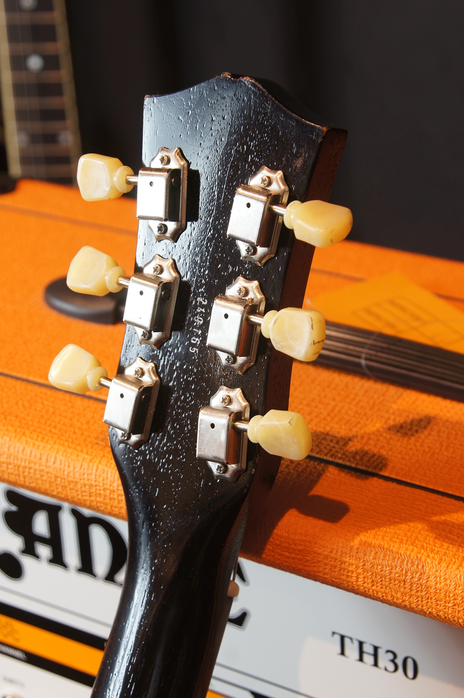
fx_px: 1599
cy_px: 349
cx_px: 232
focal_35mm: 82
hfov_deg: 16.5
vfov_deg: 24.6
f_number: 6.3
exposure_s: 1/5
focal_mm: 55
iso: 100
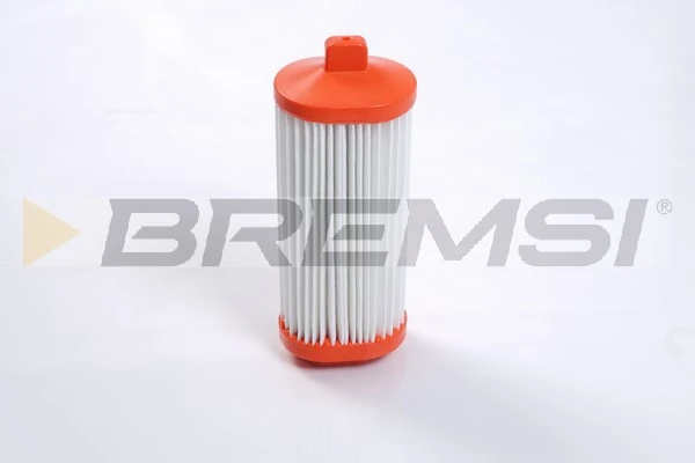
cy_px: 232
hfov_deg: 54.4
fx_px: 676
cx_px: 348
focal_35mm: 35
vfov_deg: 37.9
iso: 50
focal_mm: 35
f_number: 11
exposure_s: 1/60
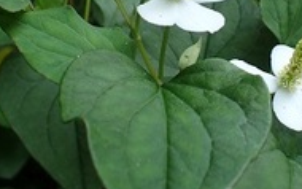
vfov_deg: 18.9
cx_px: 180
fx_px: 552
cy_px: -6
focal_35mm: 67
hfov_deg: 30.5
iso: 100
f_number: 2.3
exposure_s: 1/200
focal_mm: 5.5
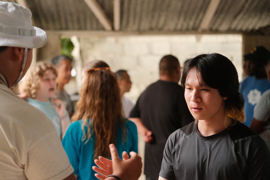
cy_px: 100
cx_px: 108
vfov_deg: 21.6
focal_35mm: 63
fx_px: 472
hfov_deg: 31.8
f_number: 1.4
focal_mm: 33
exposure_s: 1/300
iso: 320
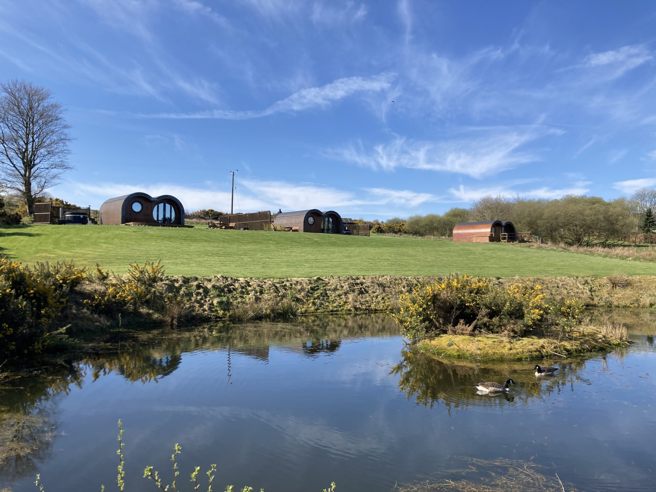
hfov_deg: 63.4
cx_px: 328
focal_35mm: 28
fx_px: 531
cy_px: 246
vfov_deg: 49.7
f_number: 1.8
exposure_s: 1/1715
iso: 20
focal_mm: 3.99
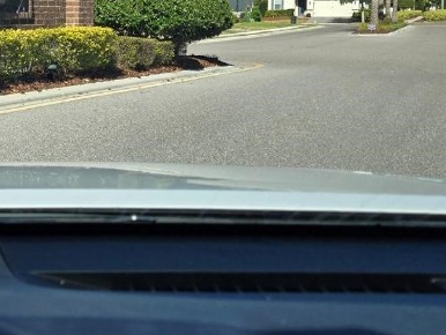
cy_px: 68
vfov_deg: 23.7
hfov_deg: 29.1
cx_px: -25
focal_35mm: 61
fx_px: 786
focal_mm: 5.4
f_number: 1.8
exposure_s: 1/2921
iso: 64
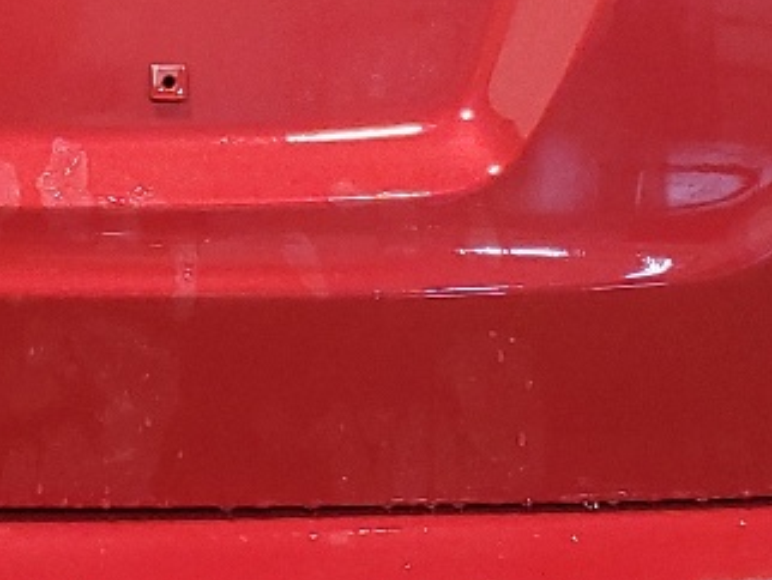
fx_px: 2879
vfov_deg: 11.5
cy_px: 134
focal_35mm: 129
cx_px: -48
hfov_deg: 14.9
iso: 181
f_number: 1.5
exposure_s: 1/60.2
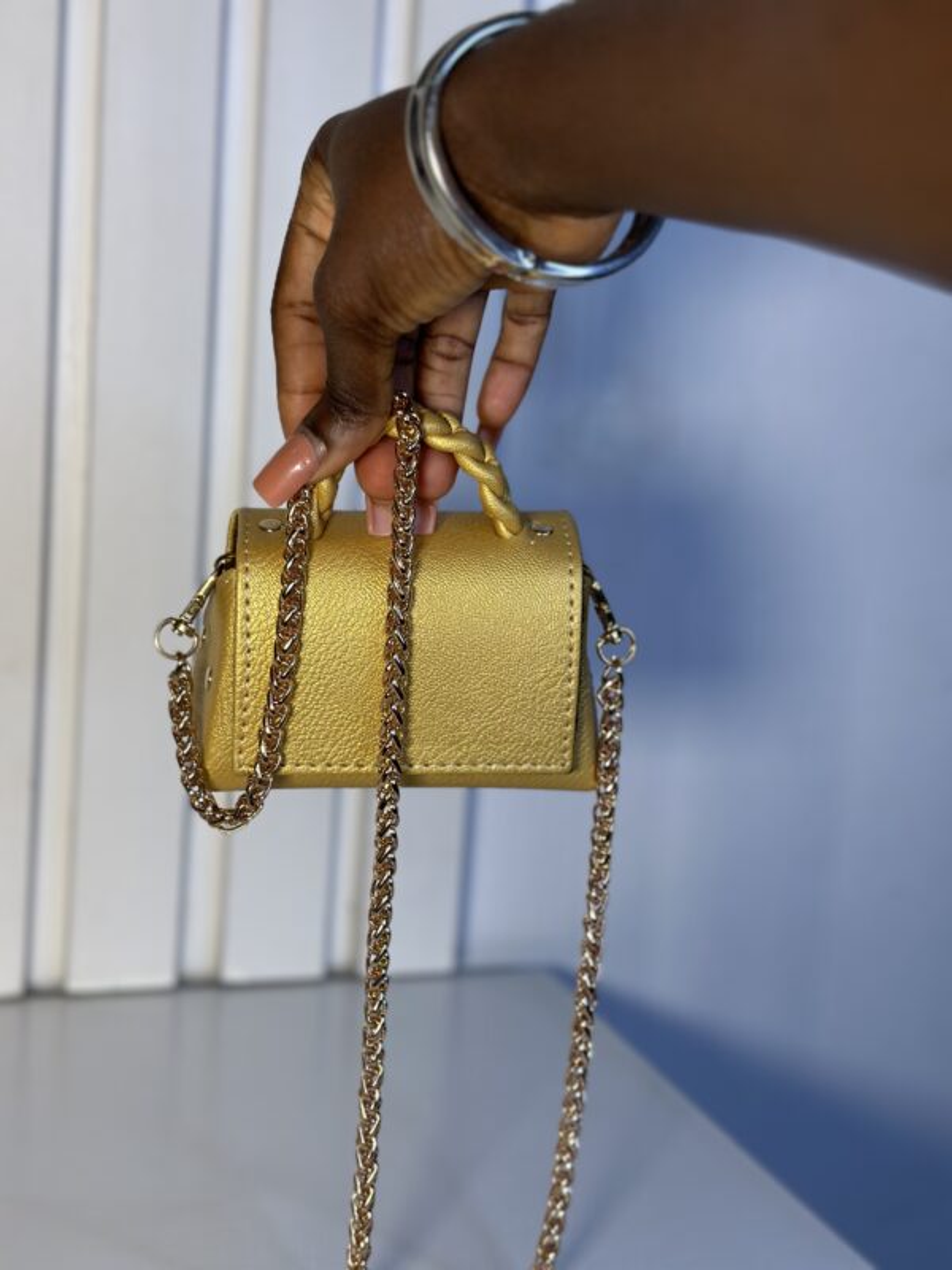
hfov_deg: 30.3
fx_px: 1760
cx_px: 476
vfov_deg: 39.7
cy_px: 635
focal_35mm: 48
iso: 80
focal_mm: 6.86
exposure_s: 1/302
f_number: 1.78
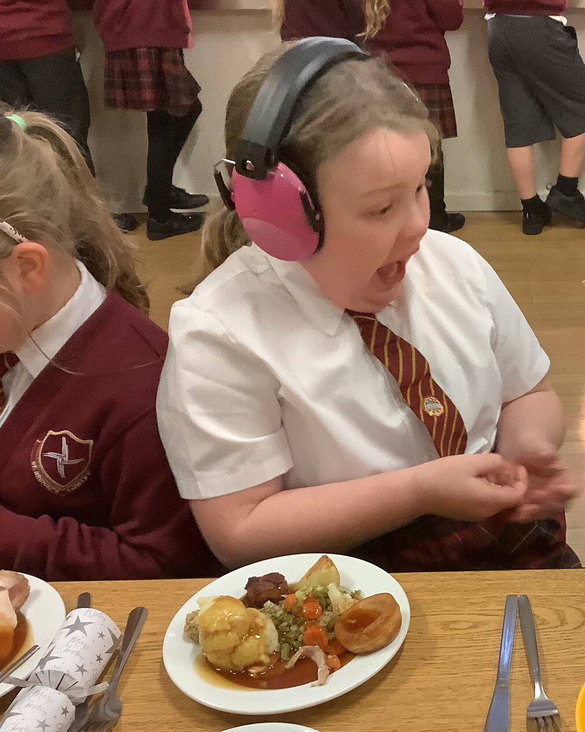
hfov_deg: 28.9
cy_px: 440
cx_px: 583
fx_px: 1060
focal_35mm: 49
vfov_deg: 37.9
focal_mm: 3.3
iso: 320
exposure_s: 1/50
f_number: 2.4
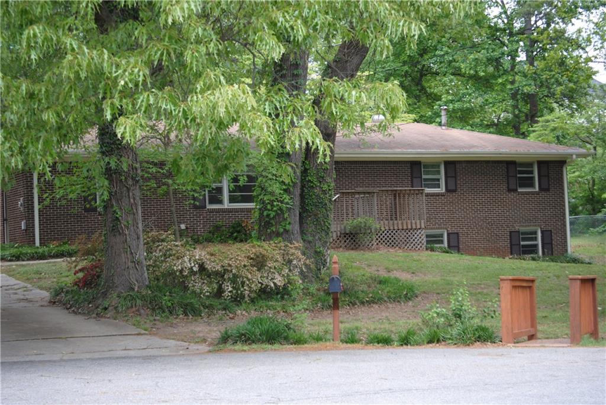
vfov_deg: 16.6
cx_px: 303
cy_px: 202
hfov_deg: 24.6
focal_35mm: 82
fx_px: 1389
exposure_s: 1/250
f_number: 4
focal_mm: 55
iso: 200
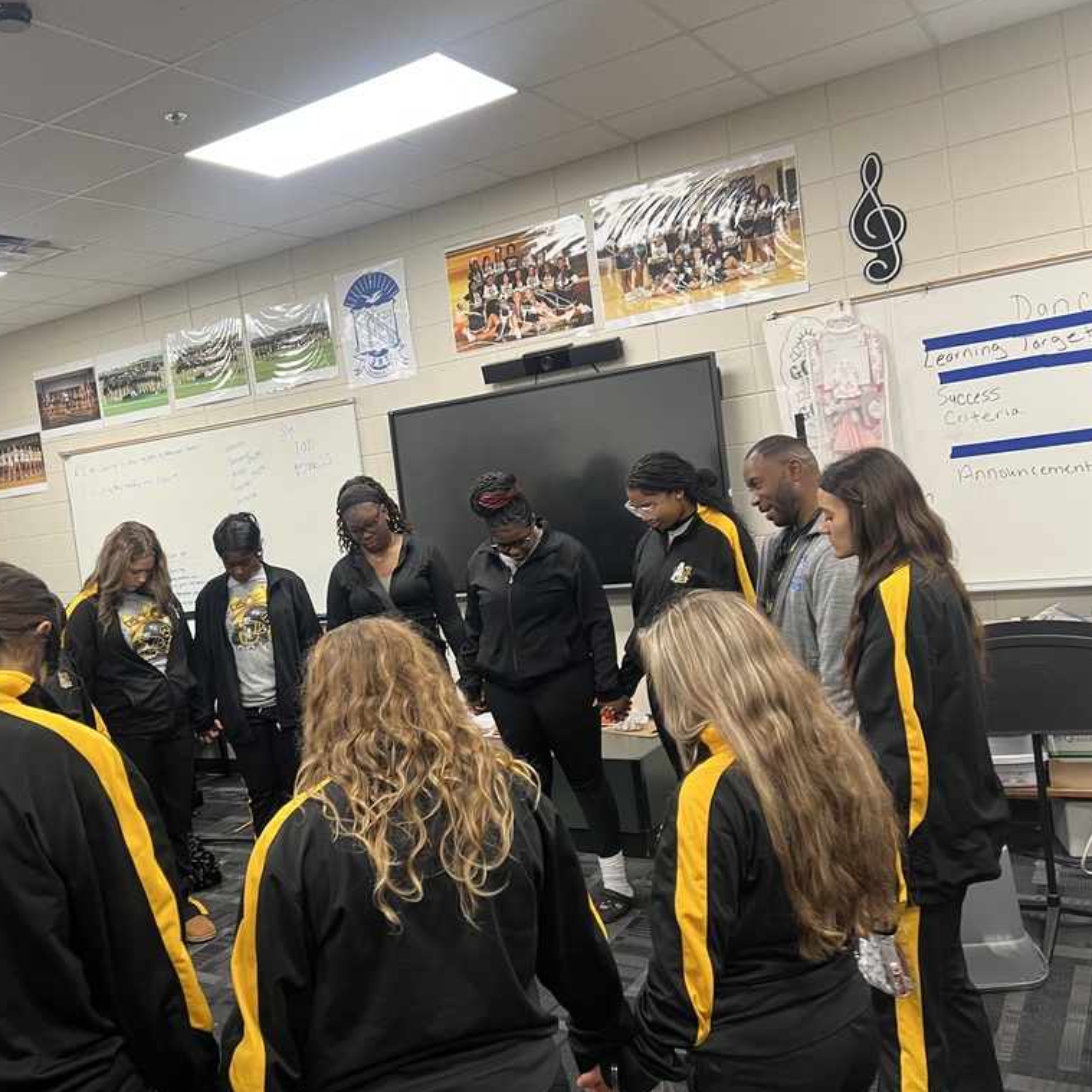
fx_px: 1106
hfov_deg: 51.7
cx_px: 376
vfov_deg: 52.5
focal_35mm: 31
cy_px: 545
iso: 100
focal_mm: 5.7
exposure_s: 1/60
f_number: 1.5
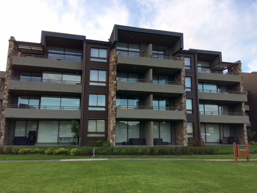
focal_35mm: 29
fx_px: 215
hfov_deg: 61.7
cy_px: 96
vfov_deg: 48.2
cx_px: 128
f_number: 2.2
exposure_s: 1/334
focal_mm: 4.15
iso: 32
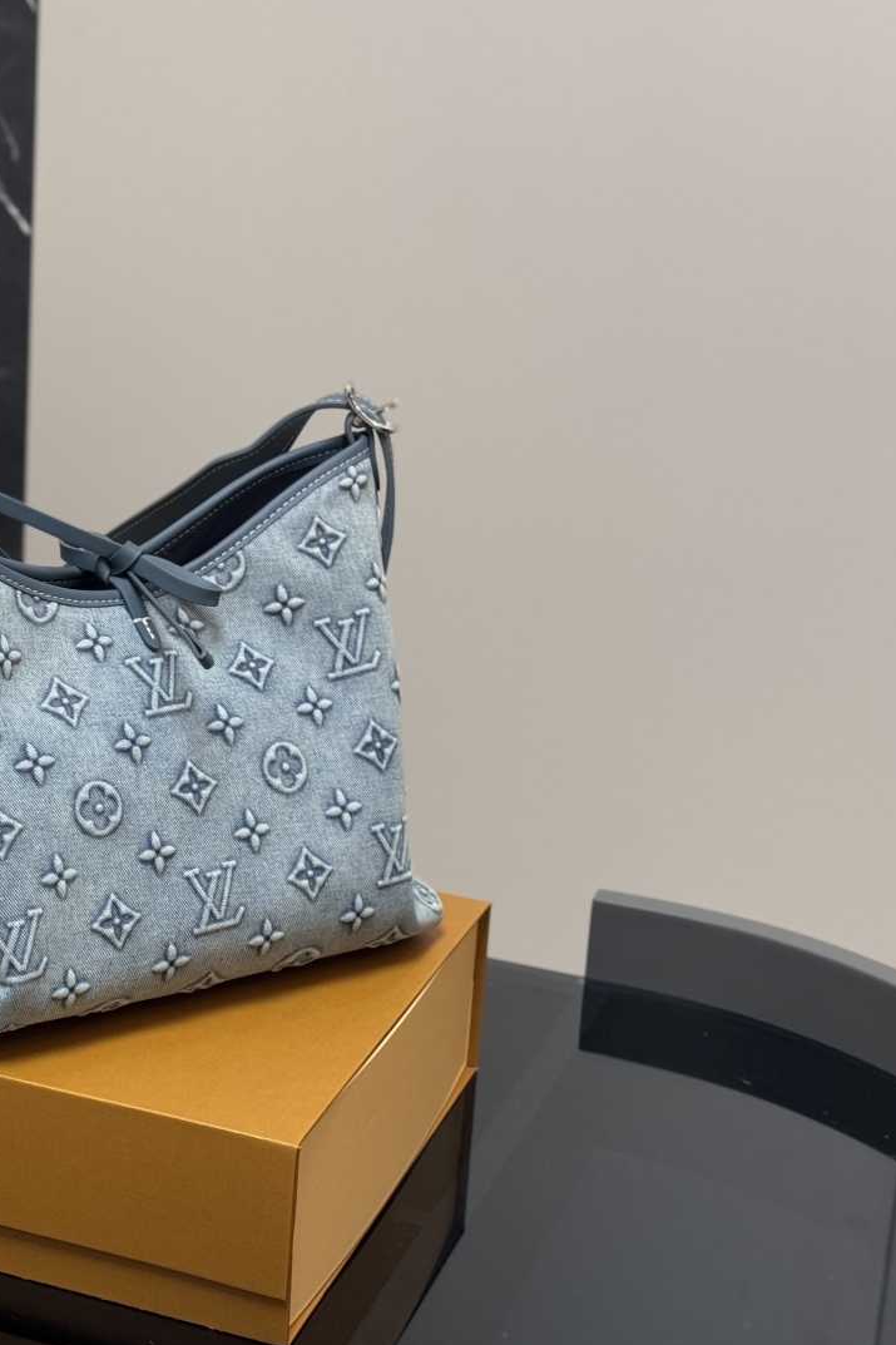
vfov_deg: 30.1
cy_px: 673
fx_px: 2502
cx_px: 152
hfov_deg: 20.0
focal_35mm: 67
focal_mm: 6.76
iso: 100
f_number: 1.78
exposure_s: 1/60
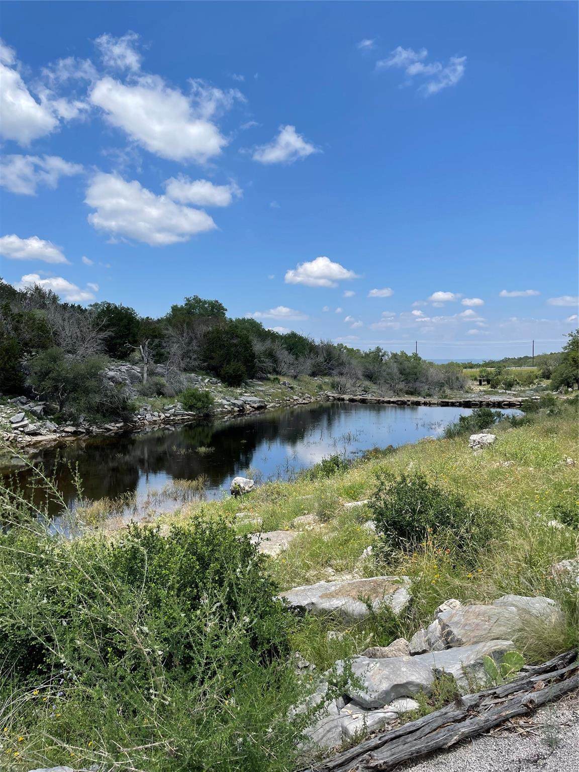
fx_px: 580
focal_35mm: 26
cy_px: 386
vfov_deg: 67.3
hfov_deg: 53.1
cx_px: 290
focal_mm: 4.2
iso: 32
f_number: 1.6
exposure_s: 1/3401
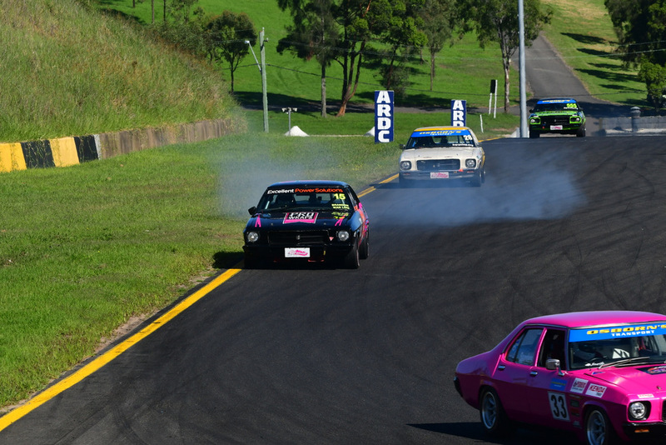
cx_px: 333
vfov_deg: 4.6
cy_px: 222
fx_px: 5552
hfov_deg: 6.9
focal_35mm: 300
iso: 400
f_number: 13
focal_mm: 200
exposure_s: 1/640
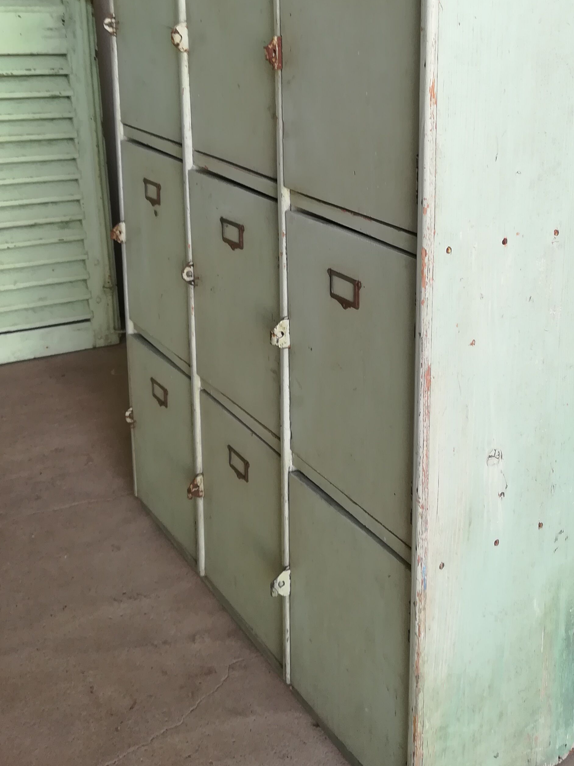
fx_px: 906
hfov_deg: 34.2
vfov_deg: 44.9
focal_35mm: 41
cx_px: 448
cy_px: 239
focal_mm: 3.83
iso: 80
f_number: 2.2
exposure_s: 1/50
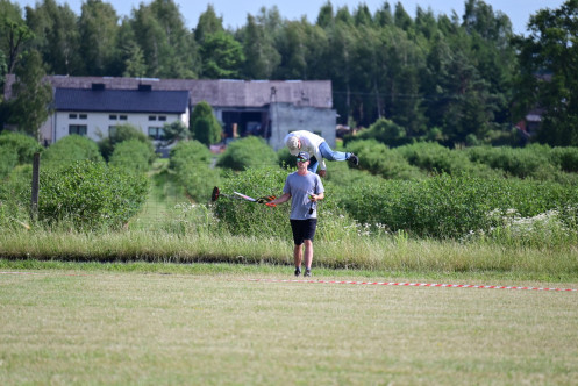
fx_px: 6426
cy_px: 193
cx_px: 289
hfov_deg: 5.2
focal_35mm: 400
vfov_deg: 3.4
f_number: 6.3
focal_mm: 400
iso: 500
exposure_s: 1/1600
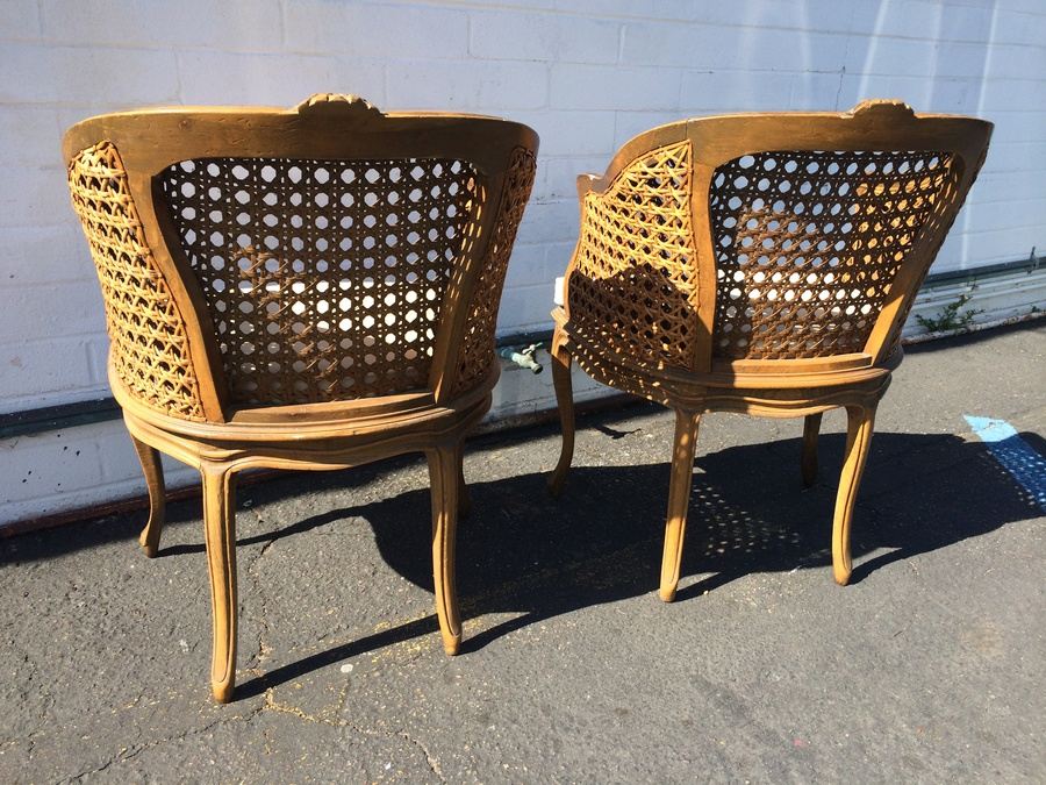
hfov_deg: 60.0
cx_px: 523
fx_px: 907
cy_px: 392
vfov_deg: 46.8
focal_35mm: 30
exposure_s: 1/838
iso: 32
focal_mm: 4.12
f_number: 2.2
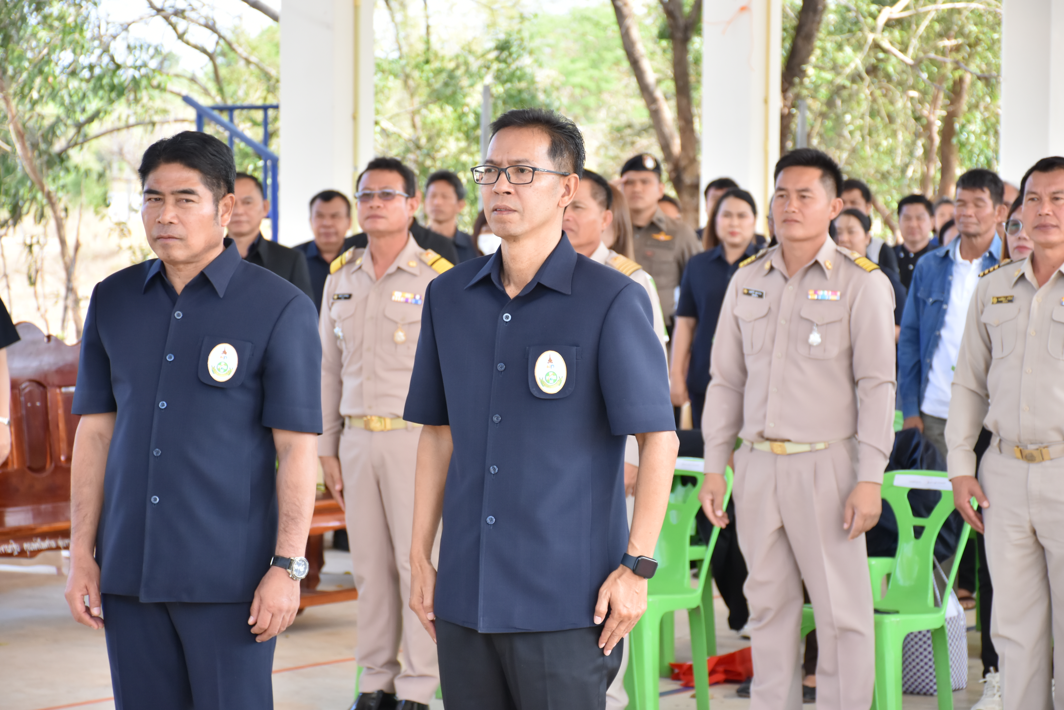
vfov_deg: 13.0
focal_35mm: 105
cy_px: 355
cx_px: 532
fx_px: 3103
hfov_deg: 19.5
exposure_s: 1/250
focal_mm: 70
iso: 450
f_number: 5
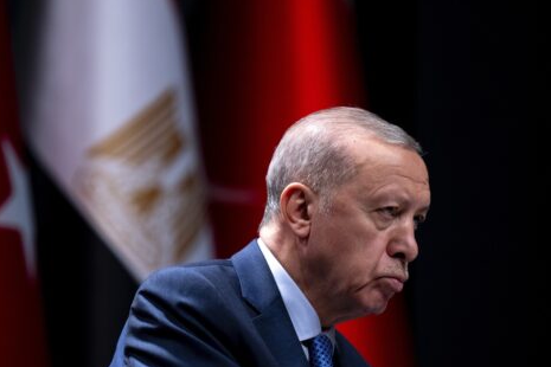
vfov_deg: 2.2
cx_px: 265
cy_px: 186
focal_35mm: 626
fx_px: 9581
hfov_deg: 3.3
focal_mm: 400
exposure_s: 1/500
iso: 1250
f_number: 2.8
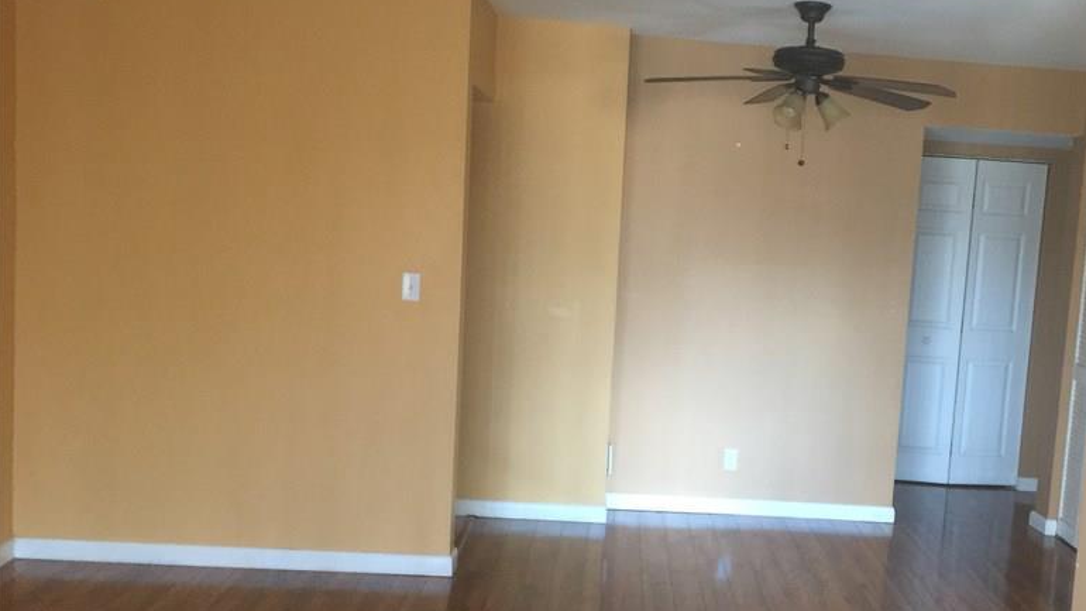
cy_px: 389
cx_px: 718
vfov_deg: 28.2
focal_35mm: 42
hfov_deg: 47.6
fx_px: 1209
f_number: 2.2
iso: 100
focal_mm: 4.15
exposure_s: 1/10
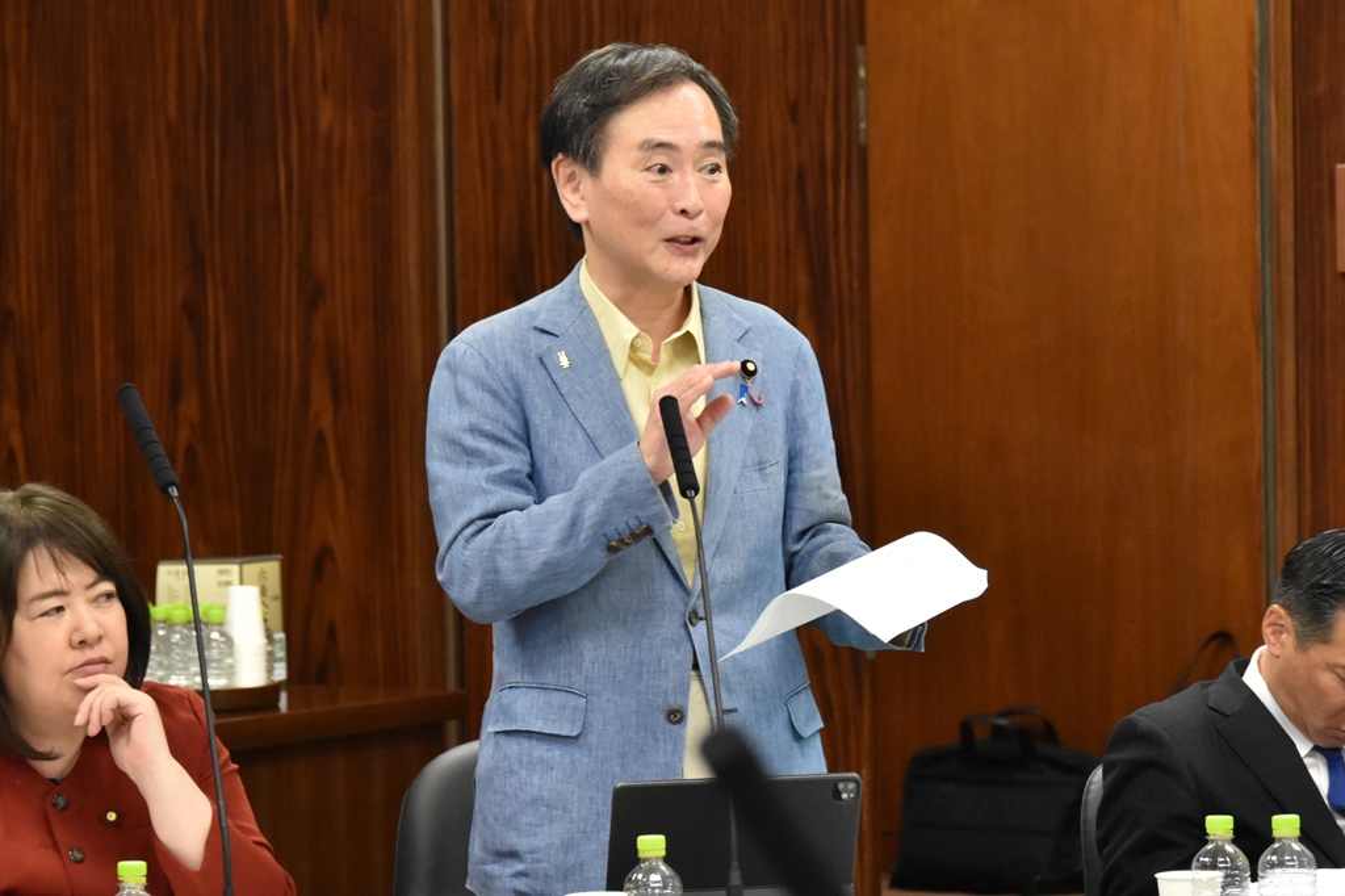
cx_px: 672
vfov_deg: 10.2
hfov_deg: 15.2
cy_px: 448
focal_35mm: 135
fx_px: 5042
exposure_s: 1/160
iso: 2500
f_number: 6.3
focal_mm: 90
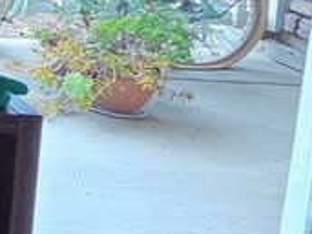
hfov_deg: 12.4
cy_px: -179
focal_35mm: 78
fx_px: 703
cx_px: -571
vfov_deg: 16.1
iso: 250
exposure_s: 1/120
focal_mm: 2.2
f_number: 2.2
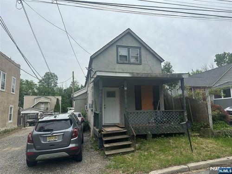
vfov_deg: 56.8
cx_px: 116
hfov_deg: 71.6
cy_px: 87
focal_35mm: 24
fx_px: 161
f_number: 1.78
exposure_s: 1/1453
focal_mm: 6.86
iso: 80
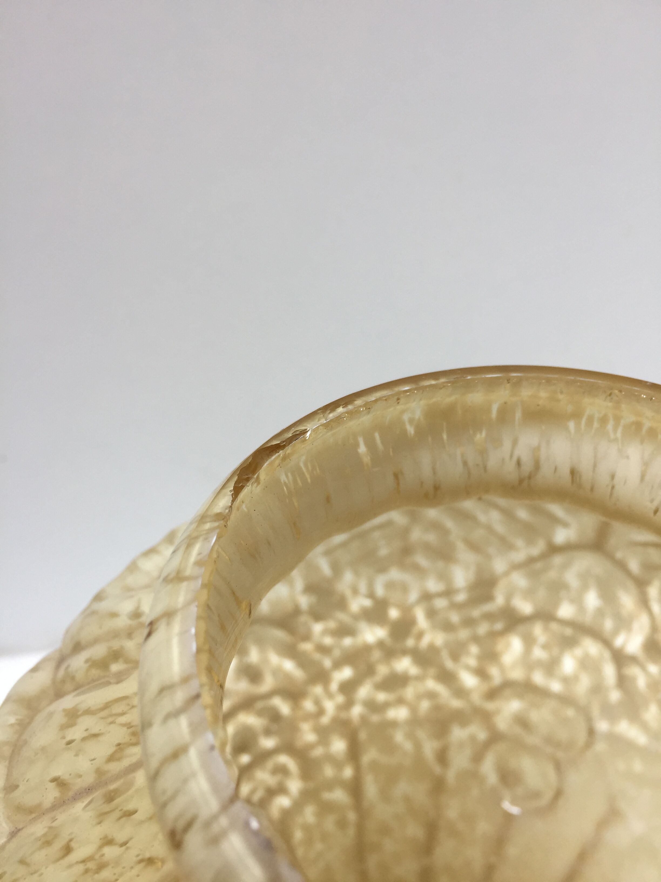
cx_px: 330
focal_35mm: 29
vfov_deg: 61.7
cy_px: 441
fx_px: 738
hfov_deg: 48.2
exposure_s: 1/50
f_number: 2.2
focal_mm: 4.15
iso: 40
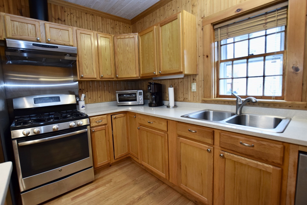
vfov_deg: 73.7
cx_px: 149
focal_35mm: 16
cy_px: 100
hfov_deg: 96.7
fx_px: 136
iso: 800
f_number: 4
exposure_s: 1/60
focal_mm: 10
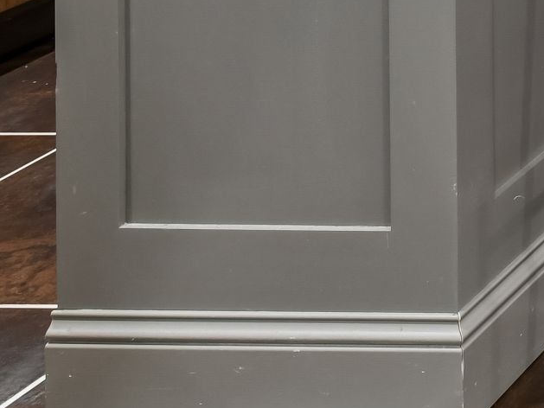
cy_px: -549
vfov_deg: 12.2
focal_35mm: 99
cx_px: 1405
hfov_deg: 13.1
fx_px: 1556
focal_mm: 18
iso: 640
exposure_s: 1/4
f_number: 8
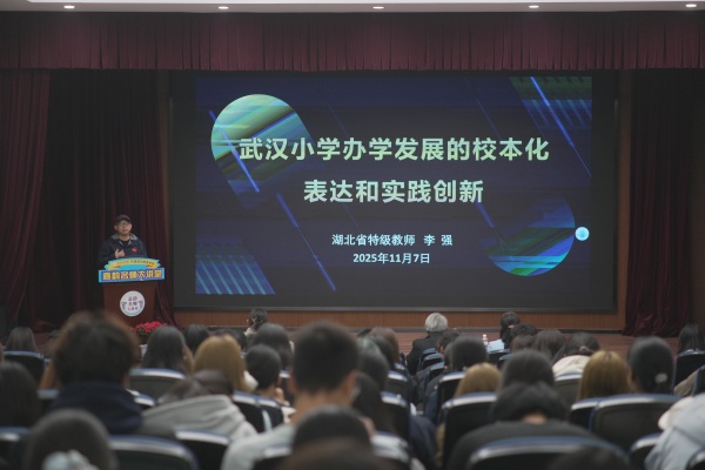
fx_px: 1469
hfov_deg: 27.0
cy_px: 235
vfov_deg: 18.2
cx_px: 352
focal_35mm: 75
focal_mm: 50
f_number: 1.8
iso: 800
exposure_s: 1/400
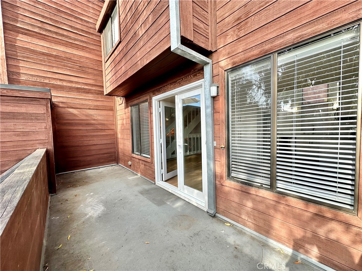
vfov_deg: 85.7
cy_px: 136
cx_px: 181
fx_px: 146
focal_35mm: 14
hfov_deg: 102.1
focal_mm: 2.22
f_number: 2.2
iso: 40
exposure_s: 1/385
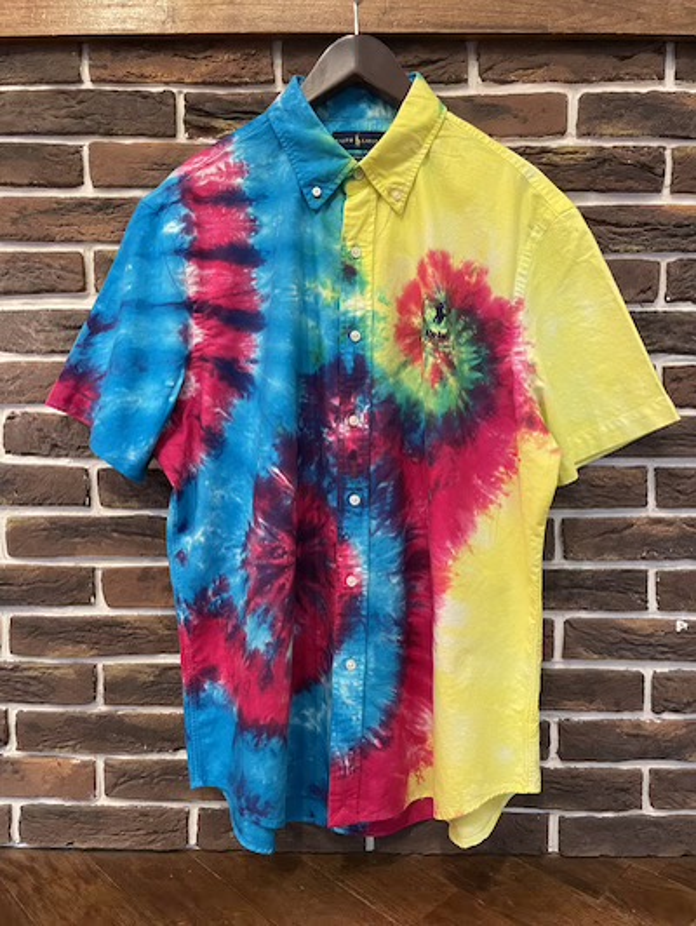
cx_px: 348
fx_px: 696
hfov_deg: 53.1
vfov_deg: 67.3
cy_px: 463
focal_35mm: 26
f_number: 1.6
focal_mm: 4.2
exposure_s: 1/40
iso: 400
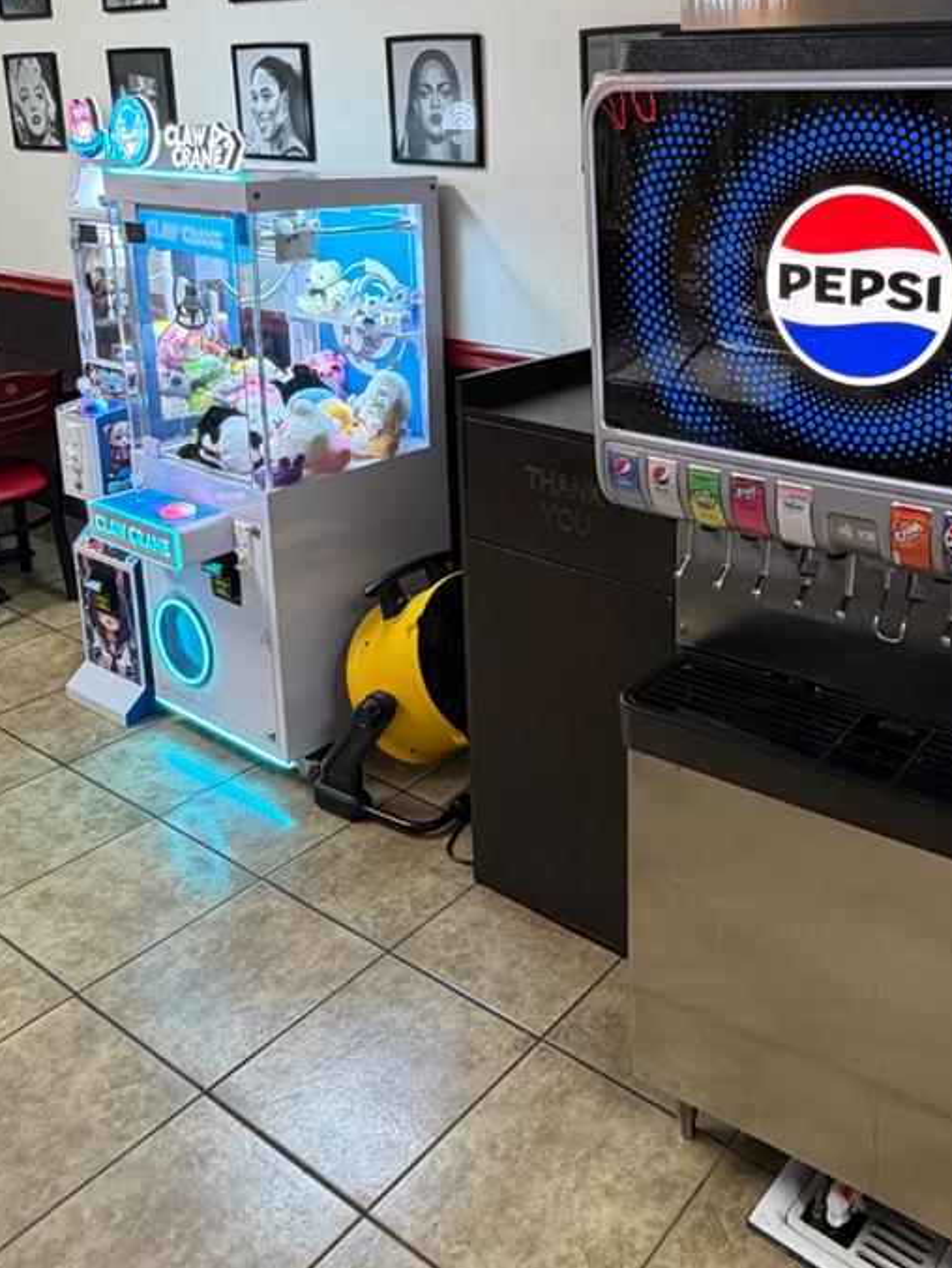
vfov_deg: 56.7
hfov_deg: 44.0
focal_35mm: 31
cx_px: 715
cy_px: 394
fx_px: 1136
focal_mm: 2.22
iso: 200
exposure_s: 1/60
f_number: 2.2
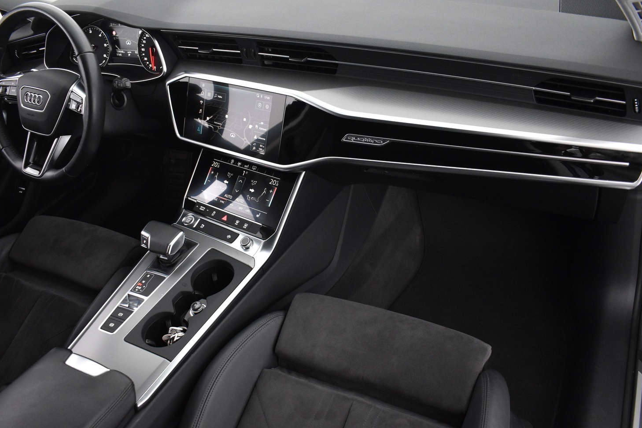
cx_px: 304
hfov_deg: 61.9
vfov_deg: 43.6
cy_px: 223
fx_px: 535
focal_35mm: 30
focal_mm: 18
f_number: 3.5
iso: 2500
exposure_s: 1/30
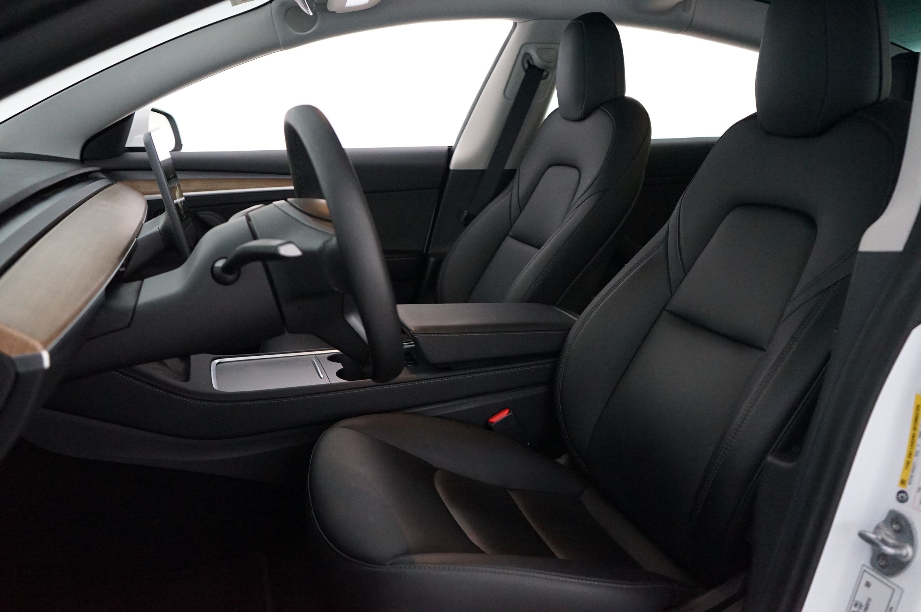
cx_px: 460
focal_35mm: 30
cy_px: 306
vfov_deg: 43.5
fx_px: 767
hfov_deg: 62.0
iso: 6400
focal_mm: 30
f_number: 3.5
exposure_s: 1/100
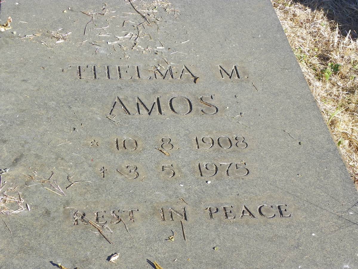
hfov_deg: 26.0
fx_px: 776
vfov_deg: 19.6
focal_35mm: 75
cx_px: 179
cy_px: 134
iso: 64
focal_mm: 13.4
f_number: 4.5
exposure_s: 1/160
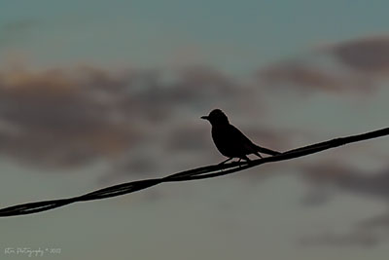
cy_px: 130
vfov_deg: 3.4
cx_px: 194
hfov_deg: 5.2
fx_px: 4324
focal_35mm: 400
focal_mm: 400
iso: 100
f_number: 11
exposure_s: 1/25
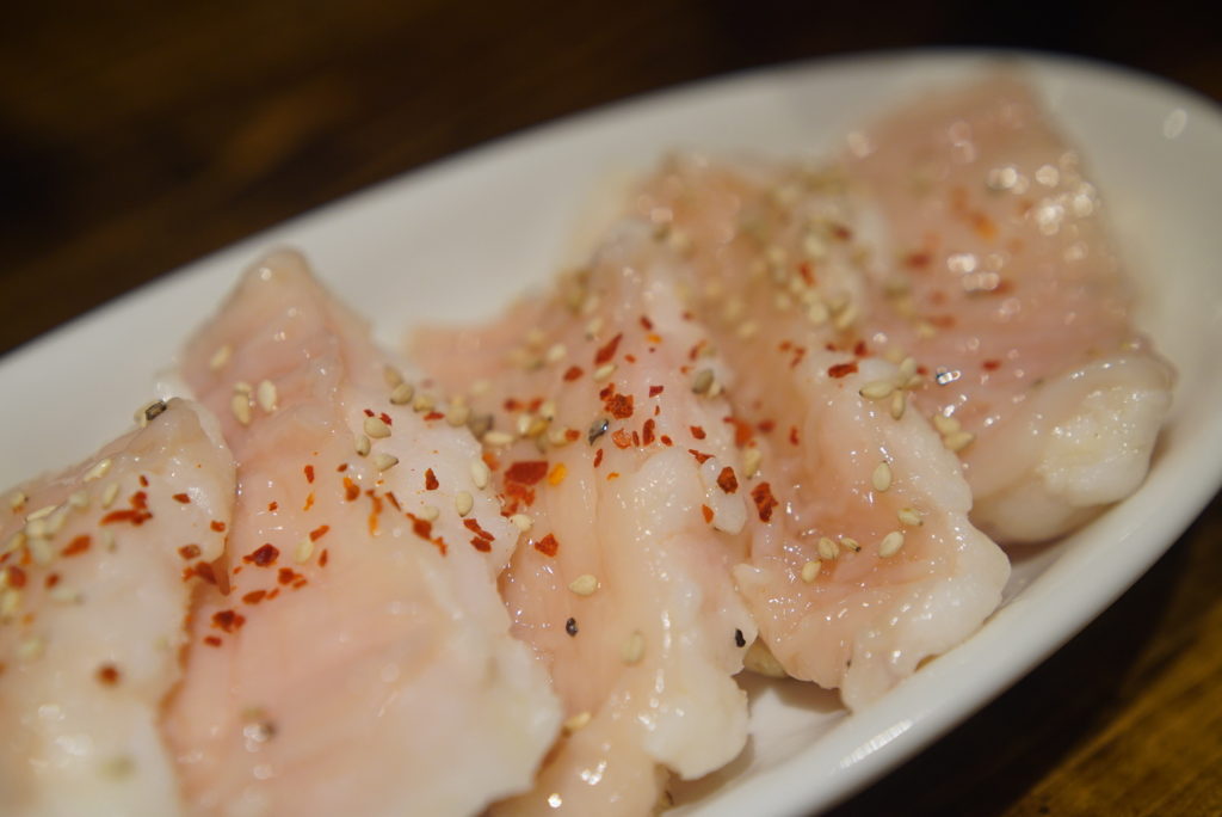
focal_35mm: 55
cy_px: 408
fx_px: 1868
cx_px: 611
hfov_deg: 36.2
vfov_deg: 24.7
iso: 1000
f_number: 4
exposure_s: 1/160
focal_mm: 55
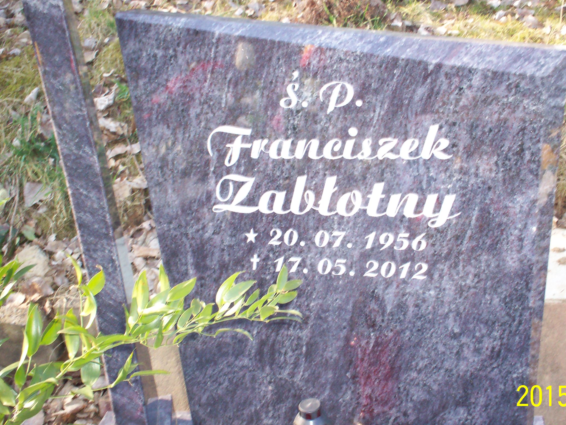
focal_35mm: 45
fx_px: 736
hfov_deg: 41.9
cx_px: 334
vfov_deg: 32.2
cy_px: 200
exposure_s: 1/60
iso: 140
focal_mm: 6
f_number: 4.5
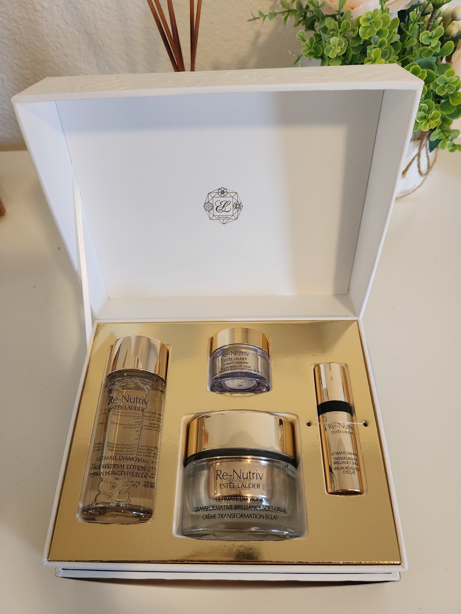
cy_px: 307
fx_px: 408
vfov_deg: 73.9
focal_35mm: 23
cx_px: 230
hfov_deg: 58.9
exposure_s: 1/120
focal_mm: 5.4
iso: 800
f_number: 1.8
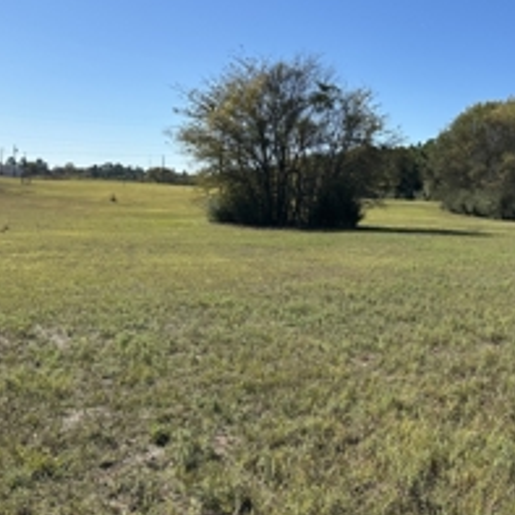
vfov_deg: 39.1
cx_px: 424
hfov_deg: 37.5
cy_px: 230
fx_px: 724
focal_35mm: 43
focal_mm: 6.86
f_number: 1.78
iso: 80
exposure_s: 1/4348
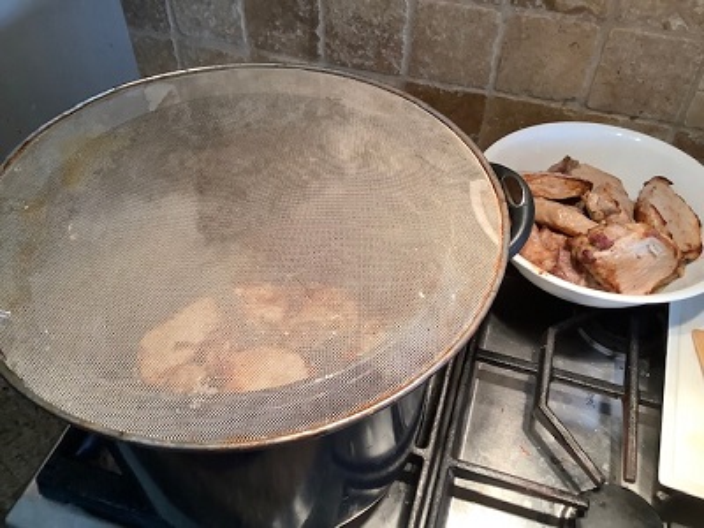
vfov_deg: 45.4
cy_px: 264
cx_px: 352
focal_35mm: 31
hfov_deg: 58.4
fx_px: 630
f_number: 2.4
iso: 125
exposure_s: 1/60
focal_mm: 3.3
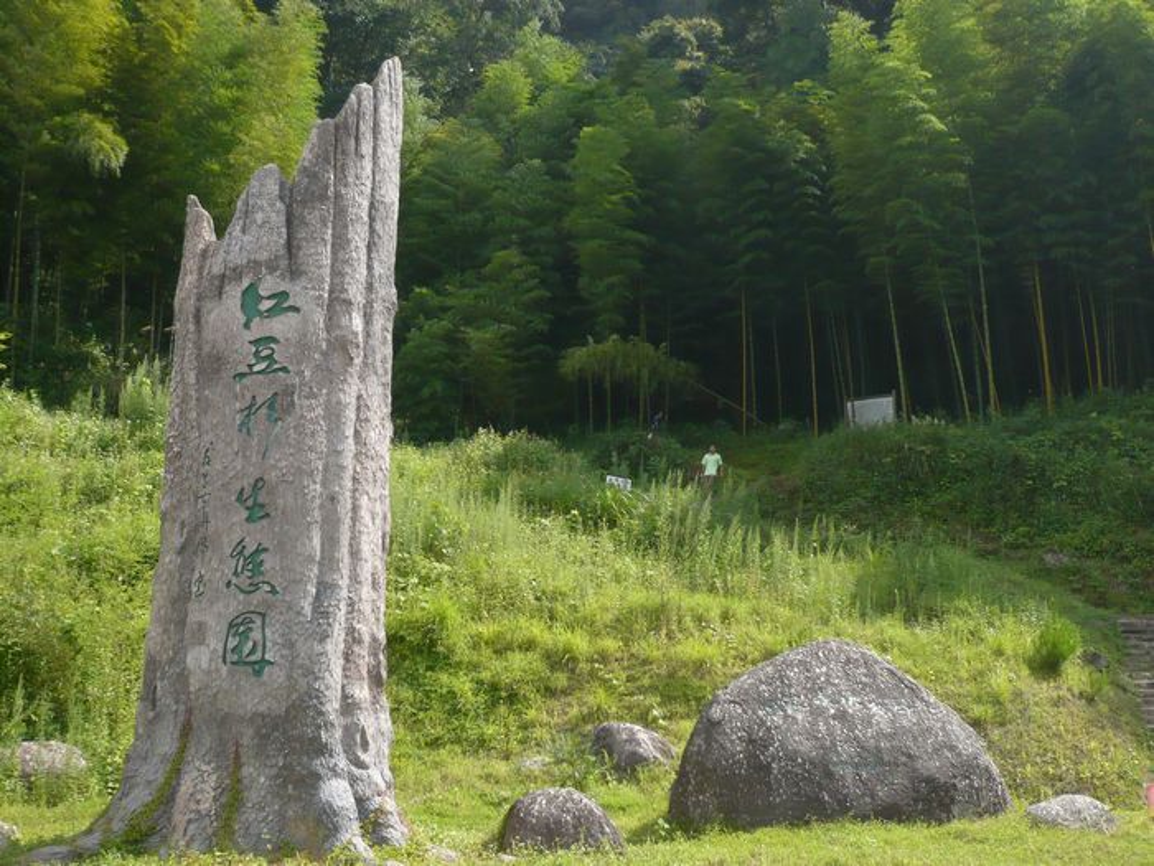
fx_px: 1433
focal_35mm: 43
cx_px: 577
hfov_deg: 43.9
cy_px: 433
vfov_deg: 33.6
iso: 200
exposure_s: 1/800
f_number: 3.4
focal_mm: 7
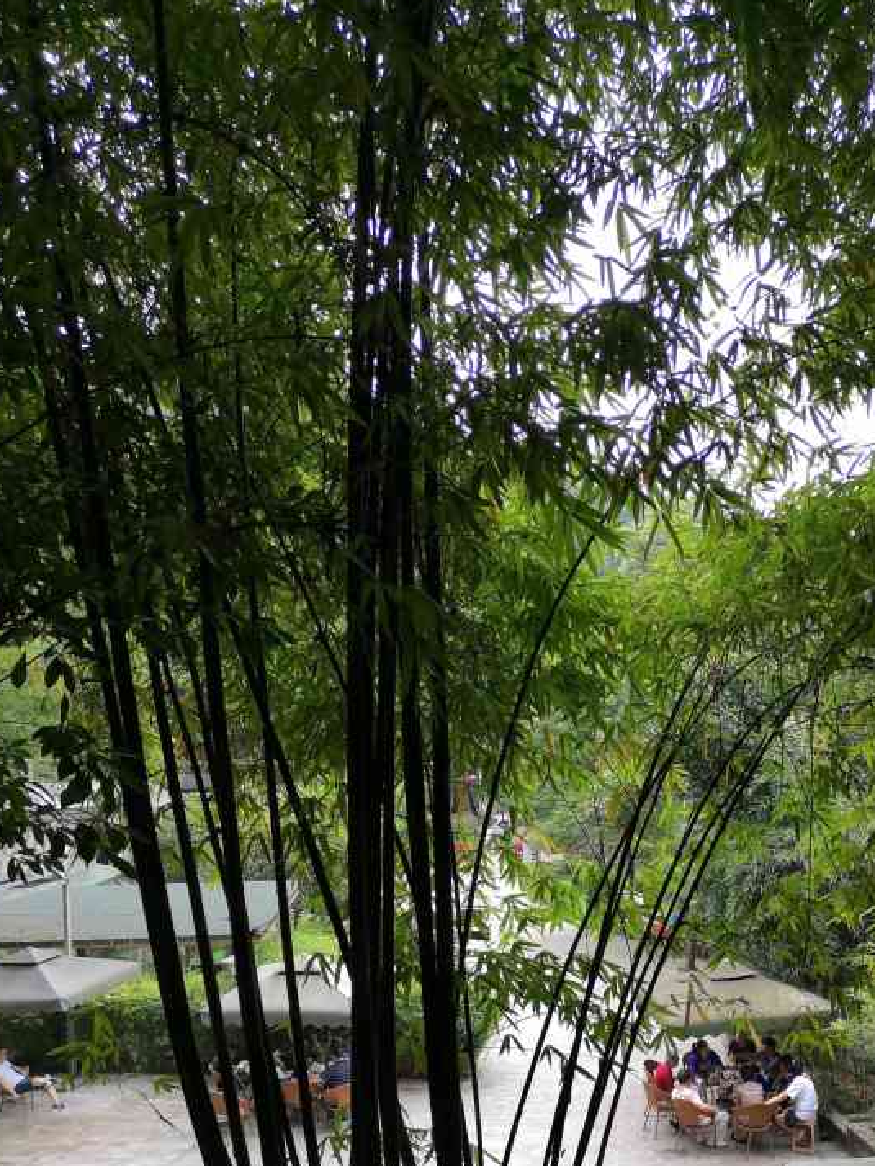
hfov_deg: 41.5
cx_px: 550
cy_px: 737
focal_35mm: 34
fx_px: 1146
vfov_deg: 53.3
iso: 250
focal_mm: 4.75
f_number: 1.8
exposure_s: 1/909
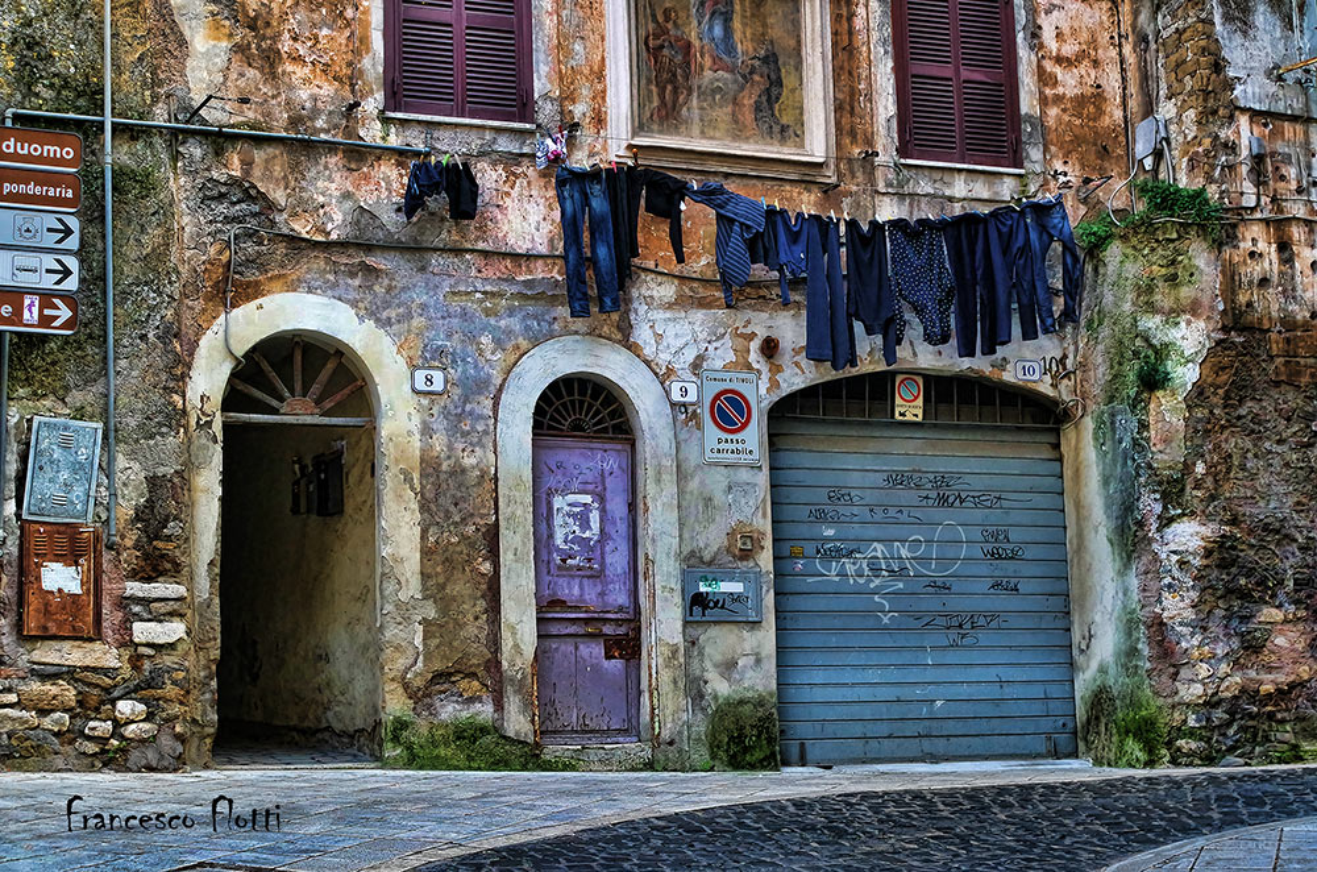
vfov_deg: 24.1
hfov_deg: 35.7
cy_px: 436
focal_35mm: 56
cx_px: 658
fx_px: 2044
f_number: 11
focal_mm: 37
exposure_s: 1/60
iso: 1600
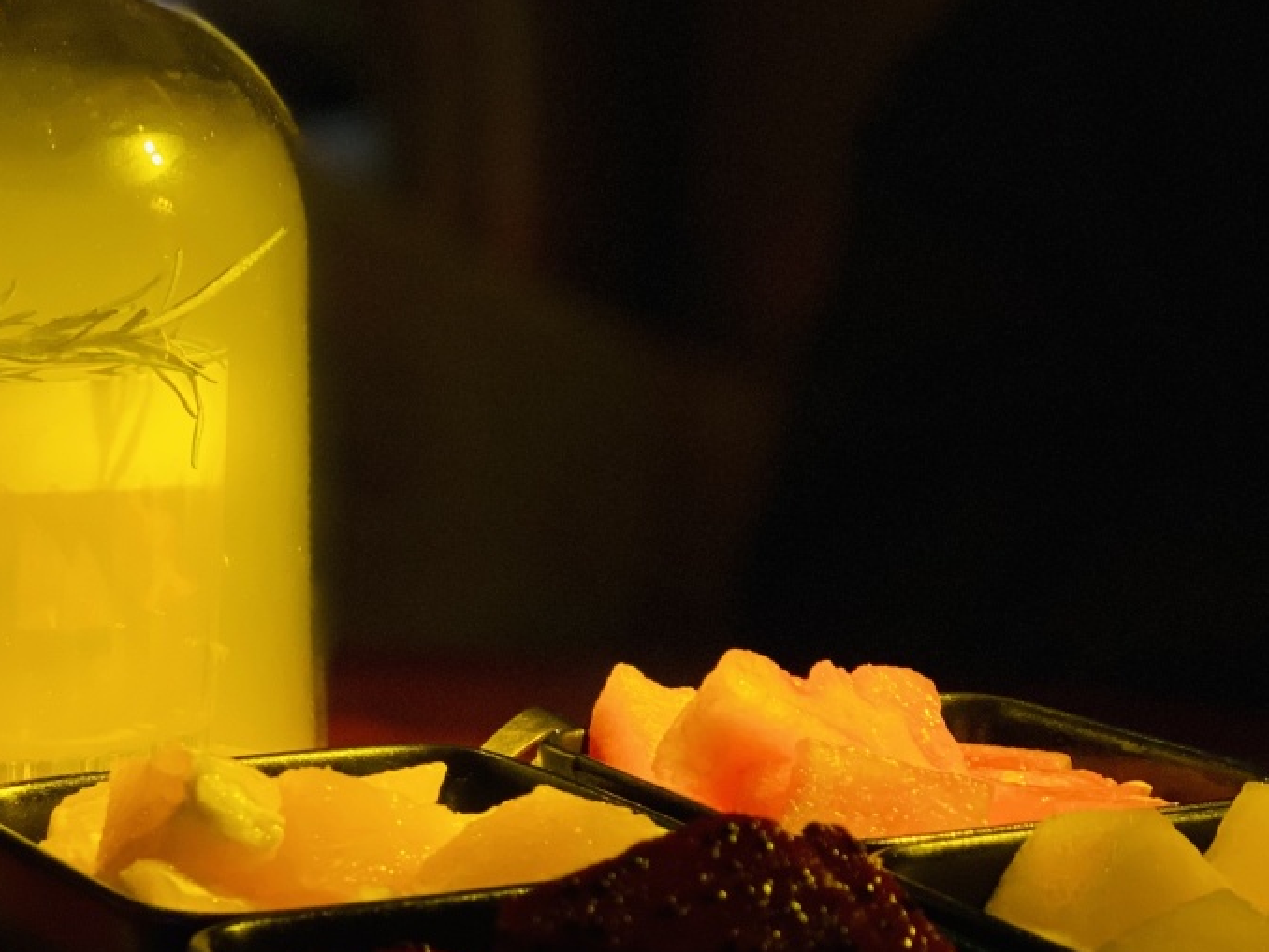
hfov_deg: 21.0
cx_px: 241
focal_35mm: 92
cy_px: 591
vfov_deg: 16.1
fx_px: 3374
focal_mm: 6
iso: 320
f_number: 2
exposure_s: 1/33
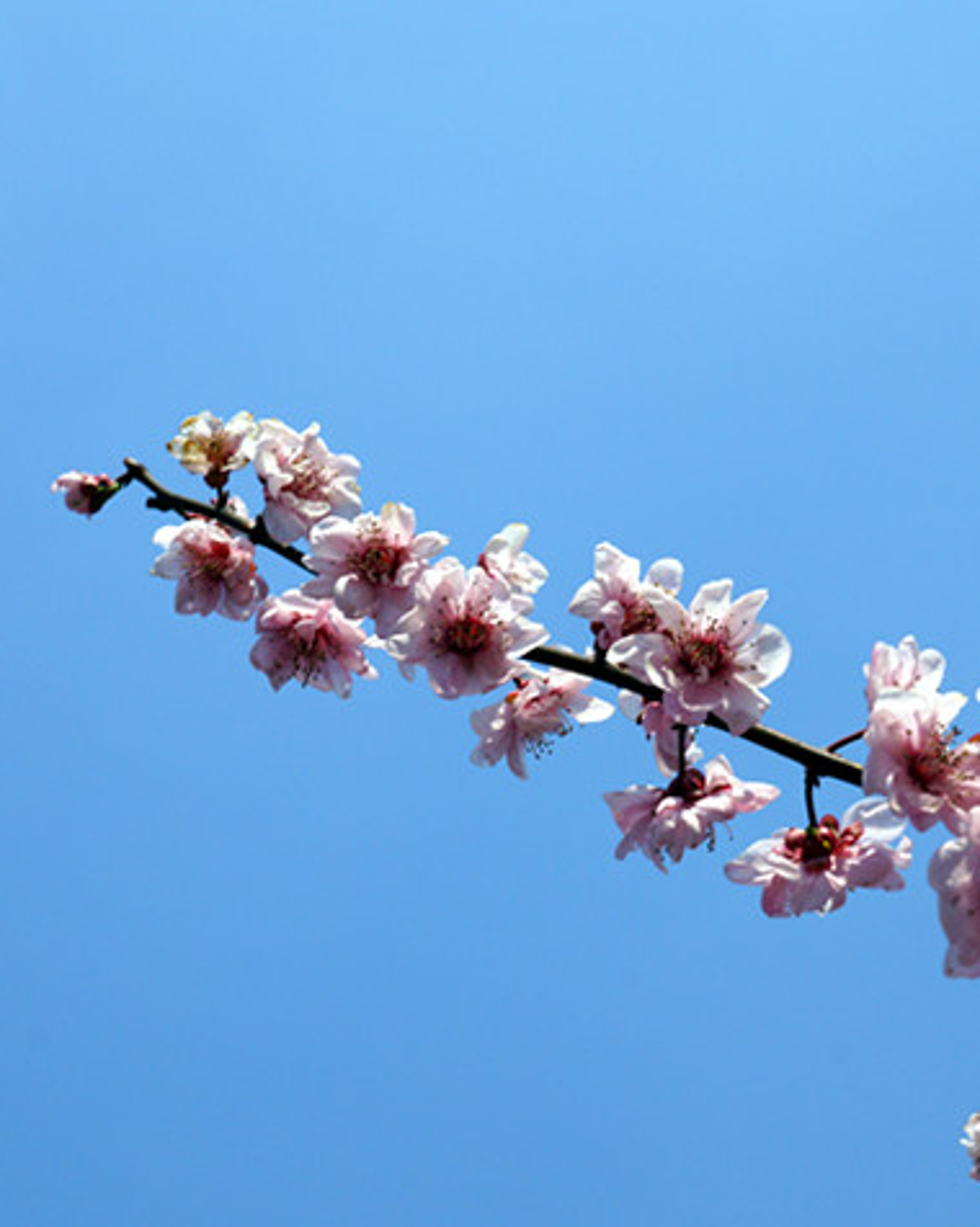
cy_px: 641
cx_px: 433
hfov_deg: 19.0
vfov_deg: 23.6
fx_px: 2932
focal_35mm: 81
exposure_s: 1/250
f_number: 13
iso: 100
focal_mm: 35
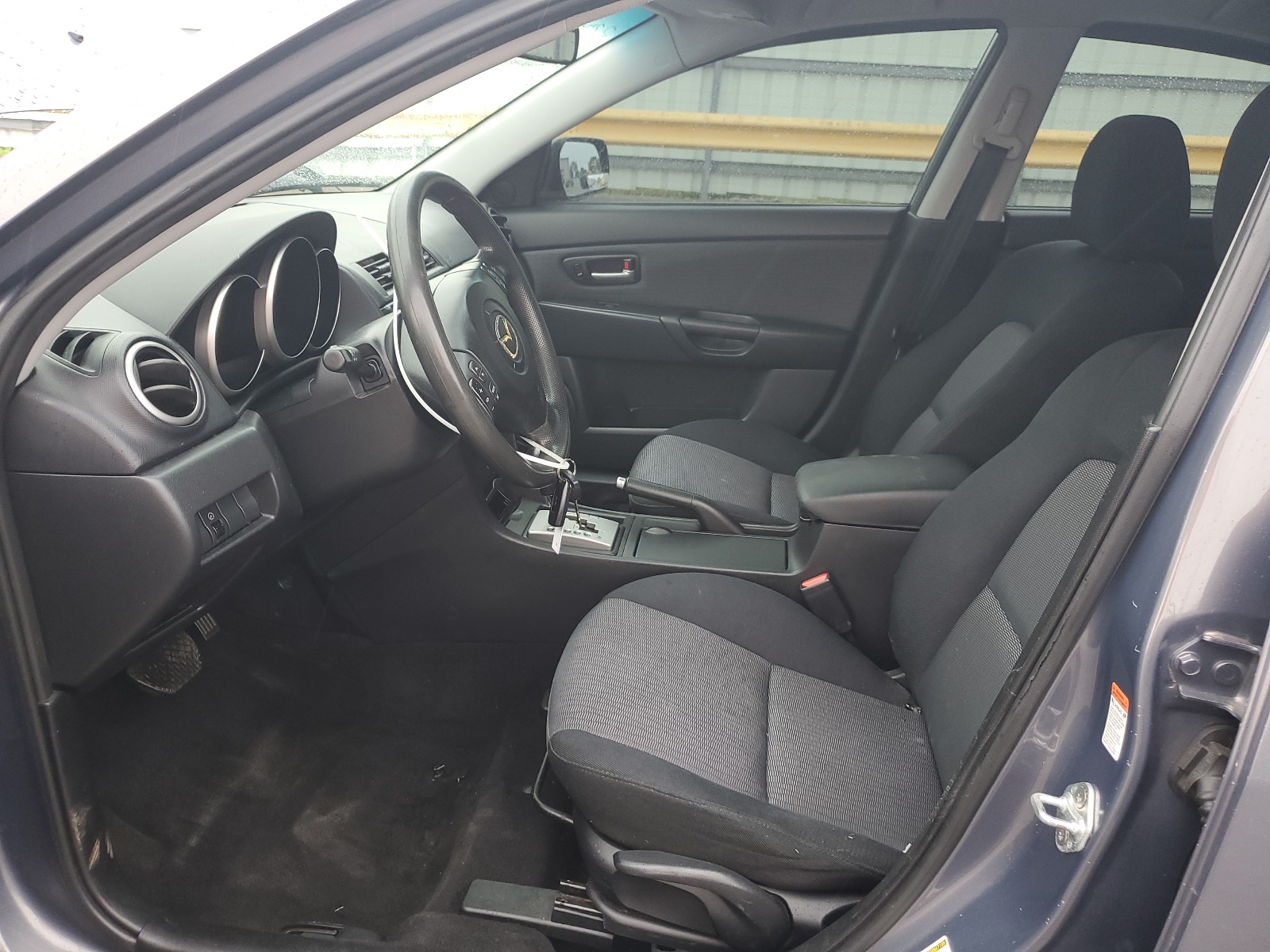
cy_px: 476
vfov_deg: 53.1
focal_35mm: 26
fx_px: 954
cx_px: 635
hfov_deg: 67.3
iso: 67
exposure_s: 1/60.2
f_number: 1.5
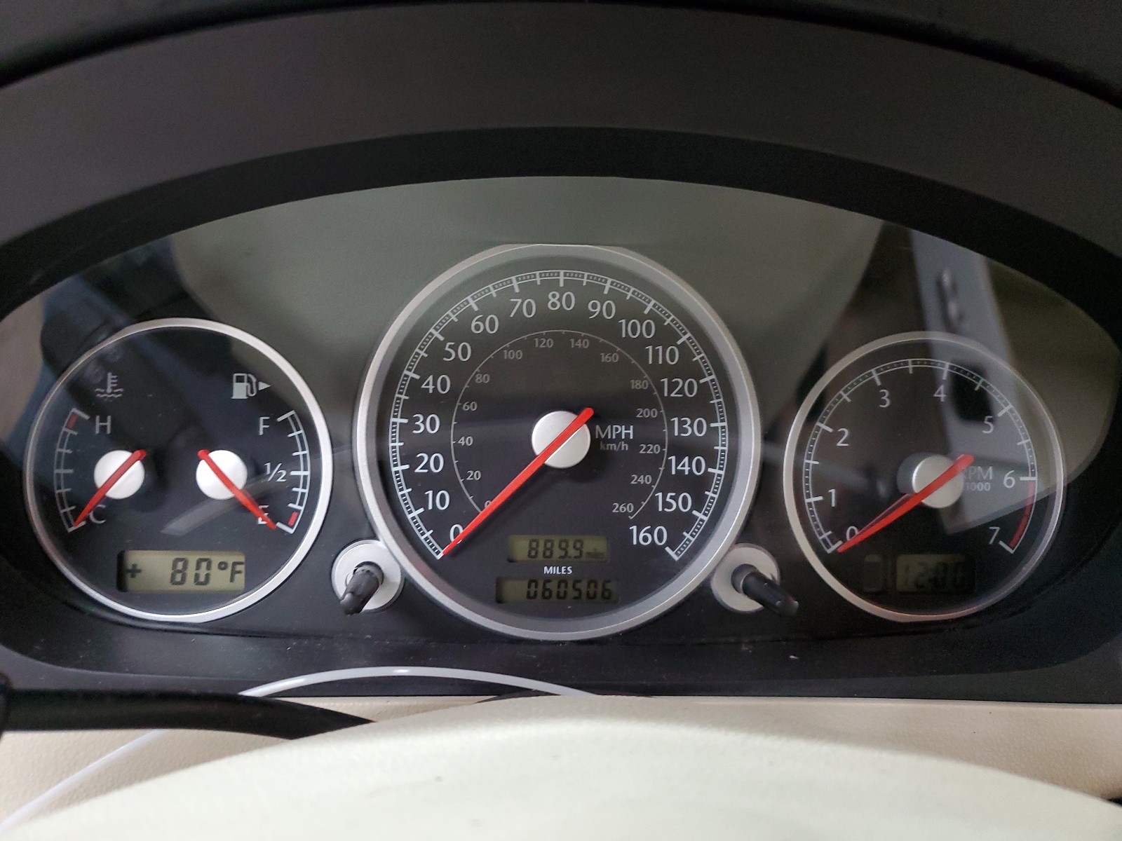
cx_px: 561
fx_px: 843
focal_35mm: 26
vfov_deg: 53.1
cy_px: 420
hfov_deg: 67.3
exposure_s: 1/15
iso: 292
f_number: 1.5
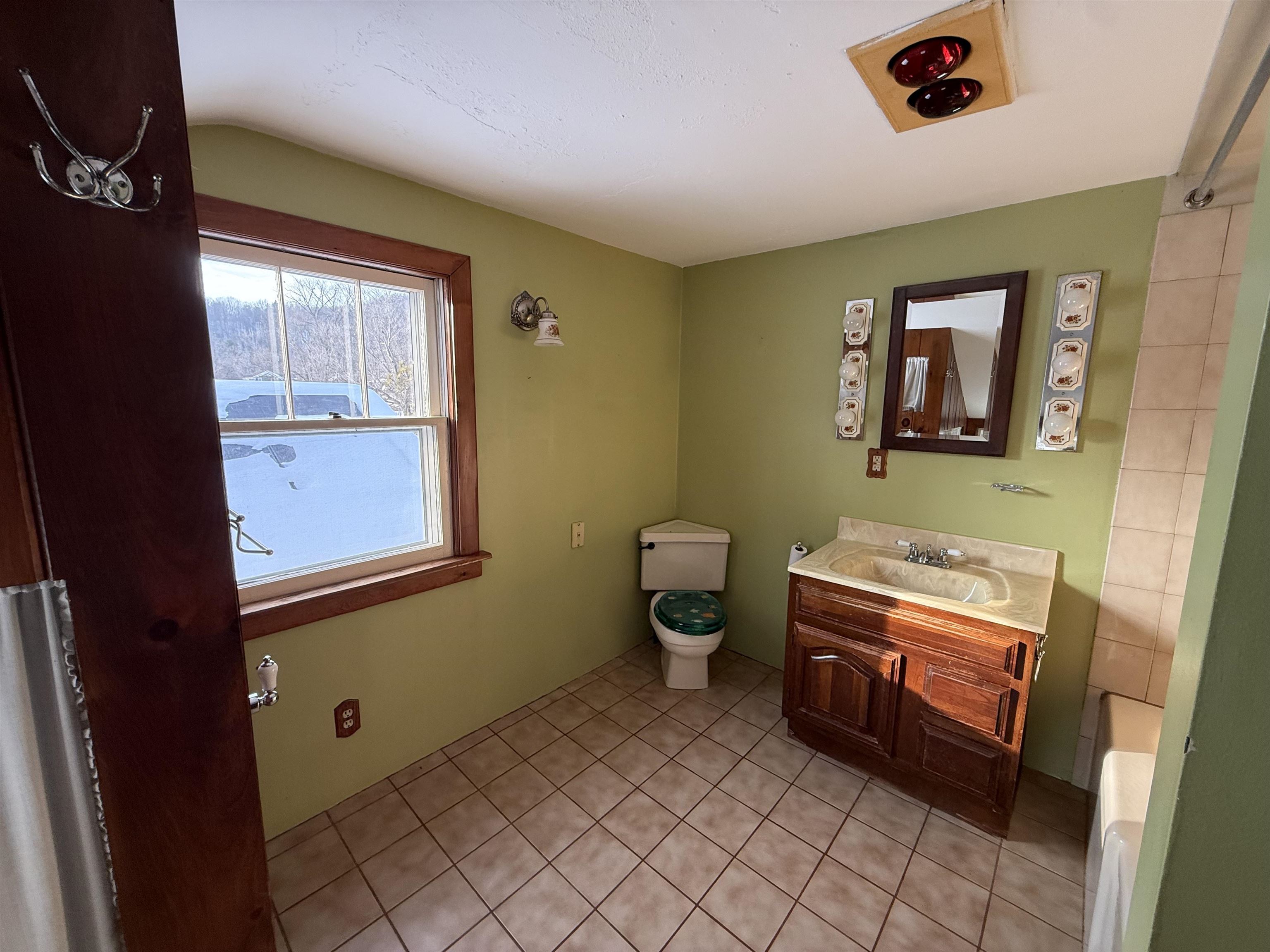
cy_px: 476
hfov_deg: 102.1
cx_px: 635
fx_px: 514
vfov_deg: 85.7
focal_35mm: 14
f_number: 2.2
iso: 125
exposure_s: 1/99
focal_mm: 2.22
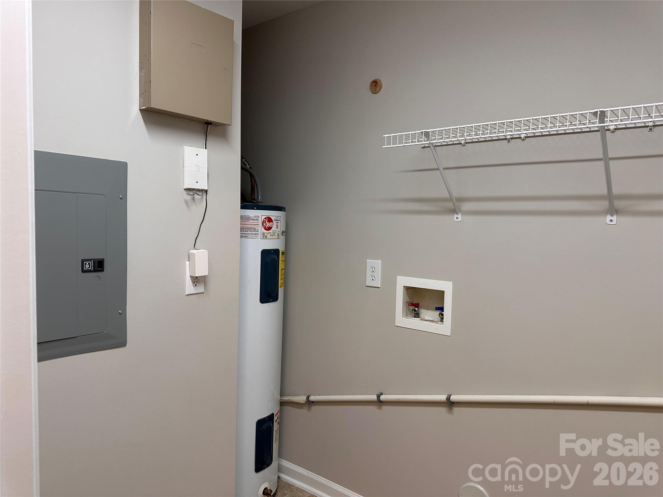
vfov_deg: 56.8
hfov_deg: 71.6
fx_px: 460
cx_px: 332
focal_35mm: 24
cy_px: 248
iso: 125
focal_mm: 6.86
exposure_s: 1/120
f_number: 1.78
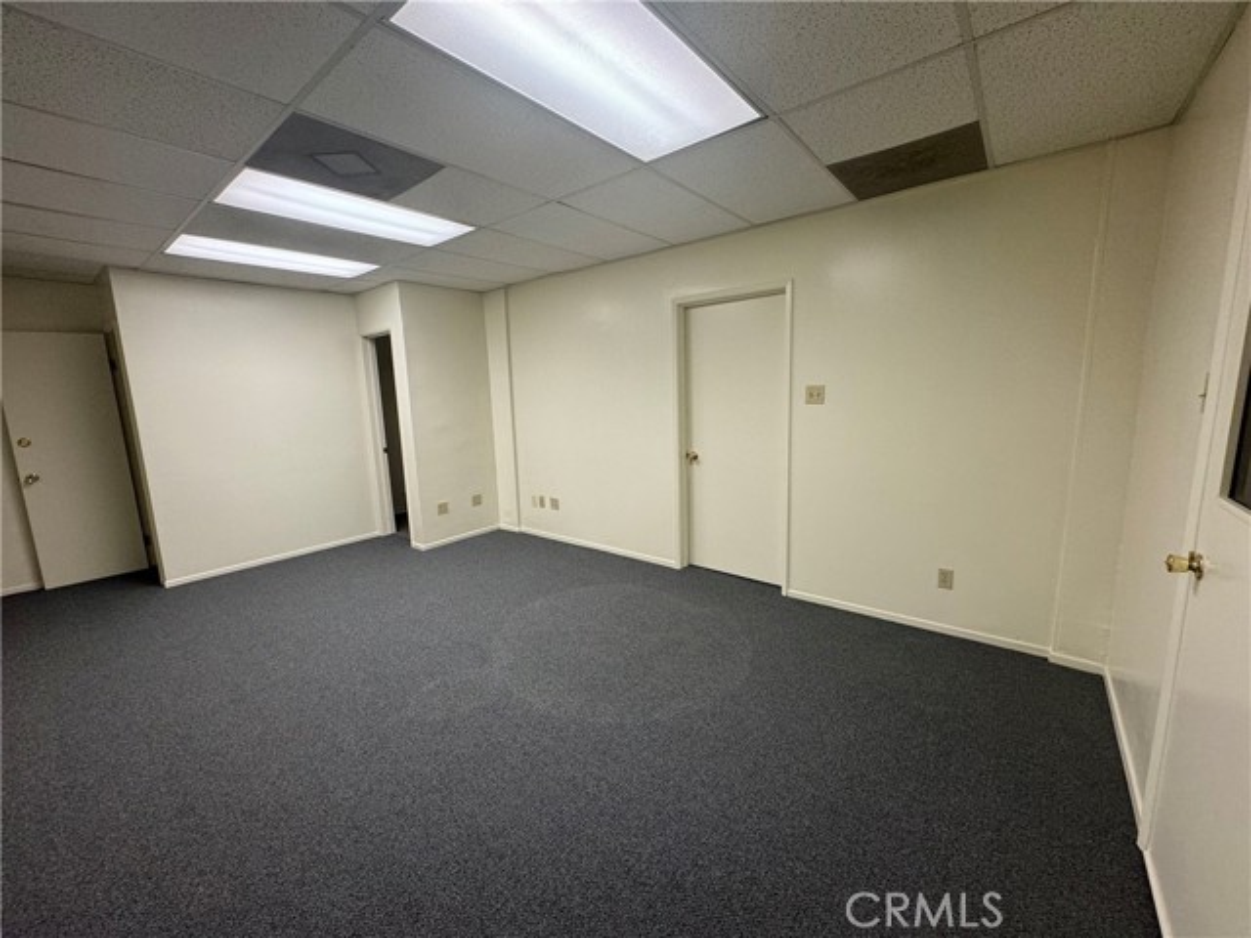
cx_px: 626
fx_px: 506
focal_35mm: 14
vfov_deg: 85.7
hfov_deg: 102.1
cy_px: 469
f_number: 2.2
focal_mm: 2.22
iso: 160
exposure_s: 1/120
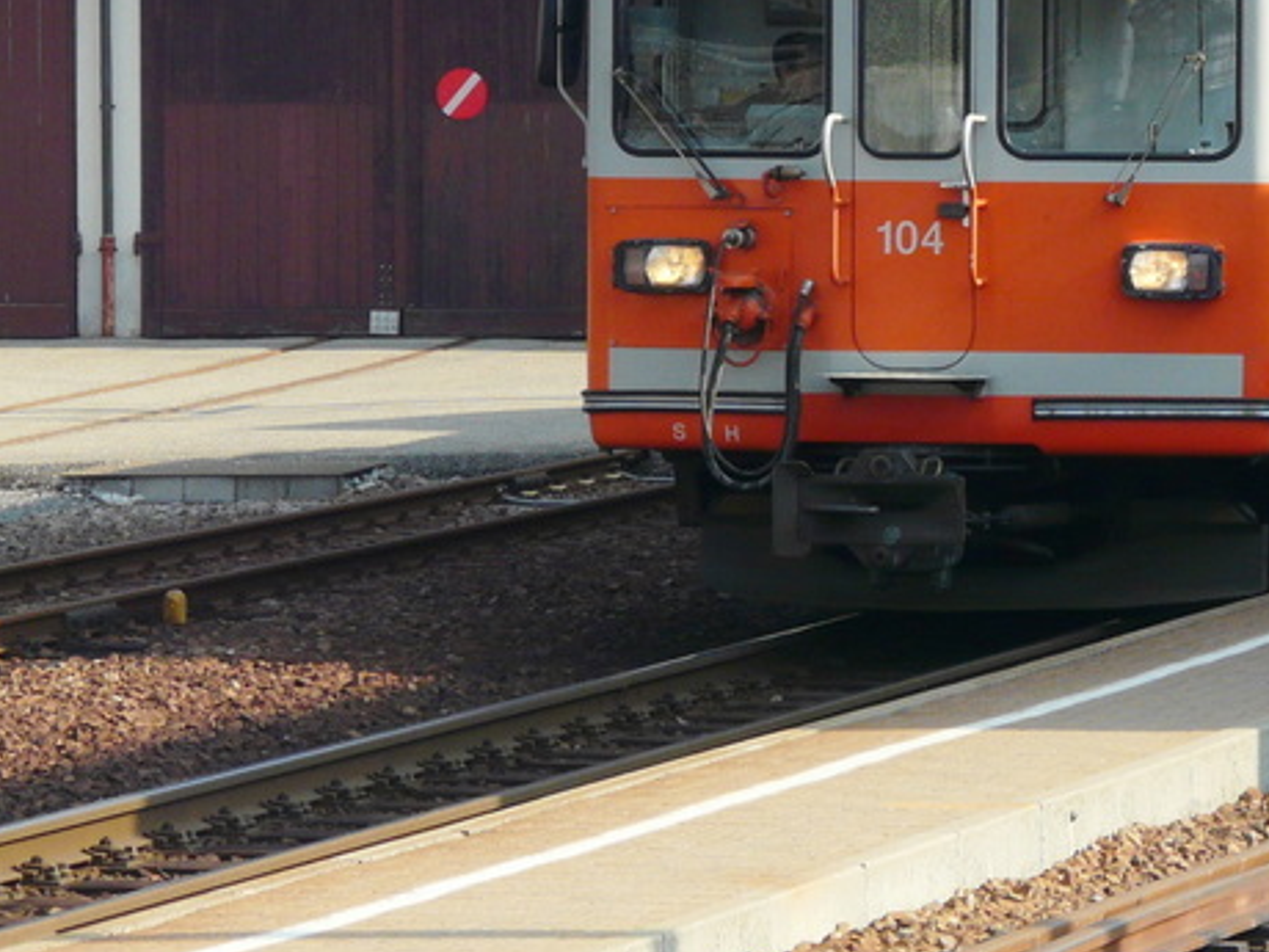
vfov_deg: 5.4
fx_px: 10045
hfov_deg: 7.2
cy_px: -30
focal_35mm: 274
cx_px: 1288
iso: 100
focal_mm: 20.6
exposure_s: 1/250
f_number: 5
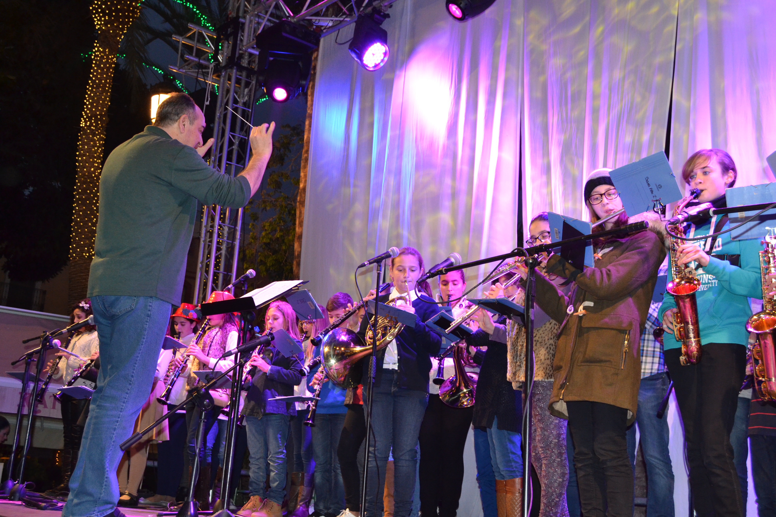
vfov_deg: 29.9
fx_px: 970
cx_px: 388
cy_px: 258
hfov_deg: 43.6
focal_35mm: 45
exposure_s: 1/125
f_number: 5.6
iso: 1600
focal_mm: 30
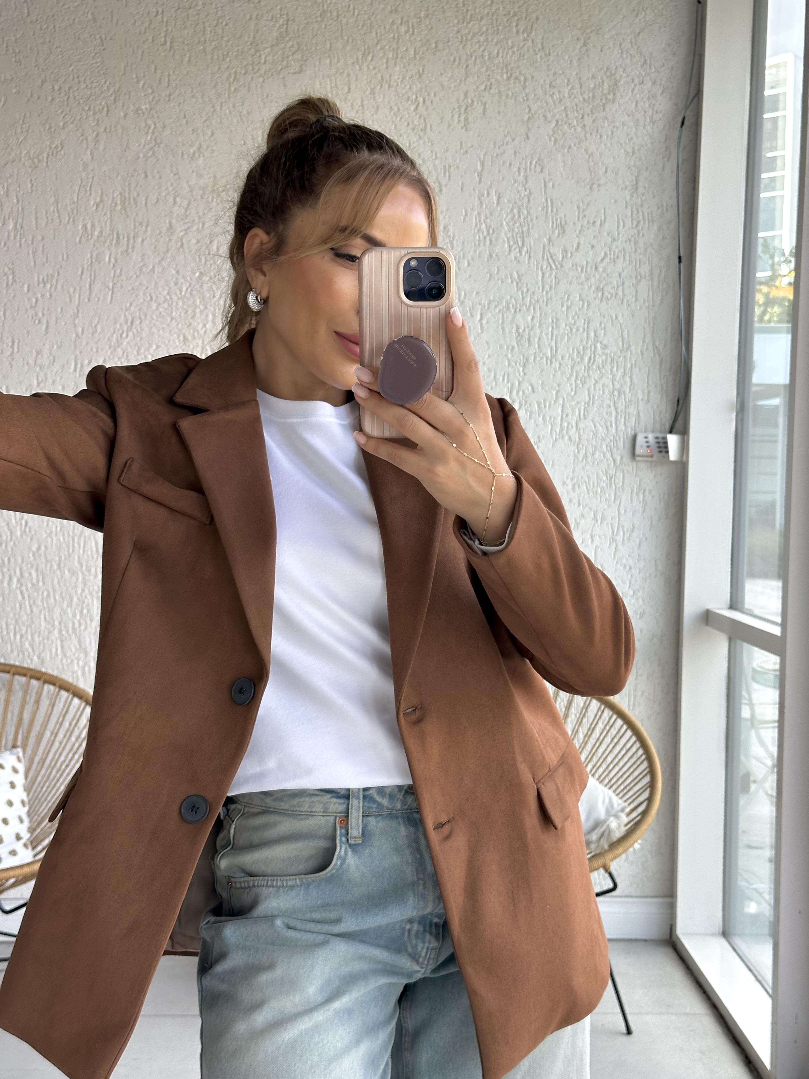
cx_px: 404
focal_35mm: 48
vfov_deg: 39.7
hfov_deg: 30.3
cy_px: 540
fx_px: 1496
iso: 64
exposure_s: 1/176
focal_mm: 6.86
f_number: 1.78
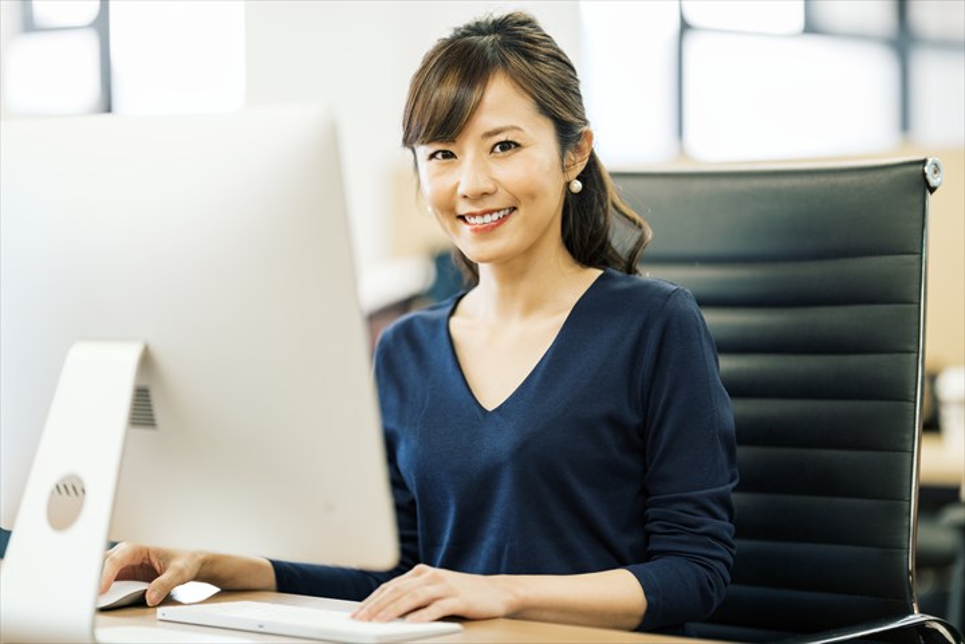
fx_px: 2814
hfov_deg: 19.5
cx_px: 482
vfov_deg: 13.0
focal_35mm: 105
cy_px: 322
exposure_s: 1/160
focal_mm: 105
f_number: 1.4
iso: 400
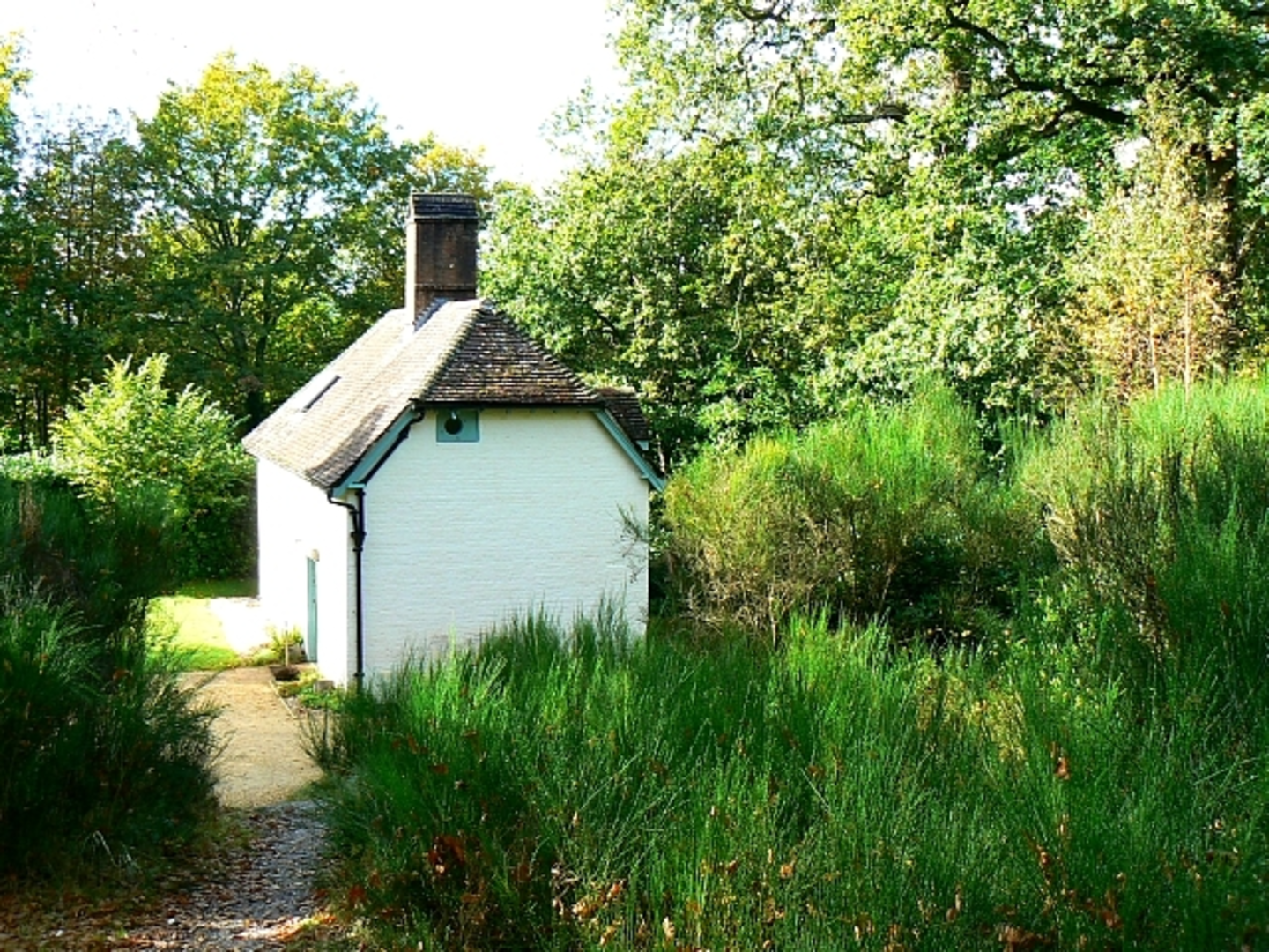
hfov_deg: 51.4
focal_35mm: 36
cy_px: 476
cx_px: 634
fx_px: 1320
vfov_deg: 39.7
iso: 80
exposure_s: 1/125
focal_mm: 6
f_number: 4
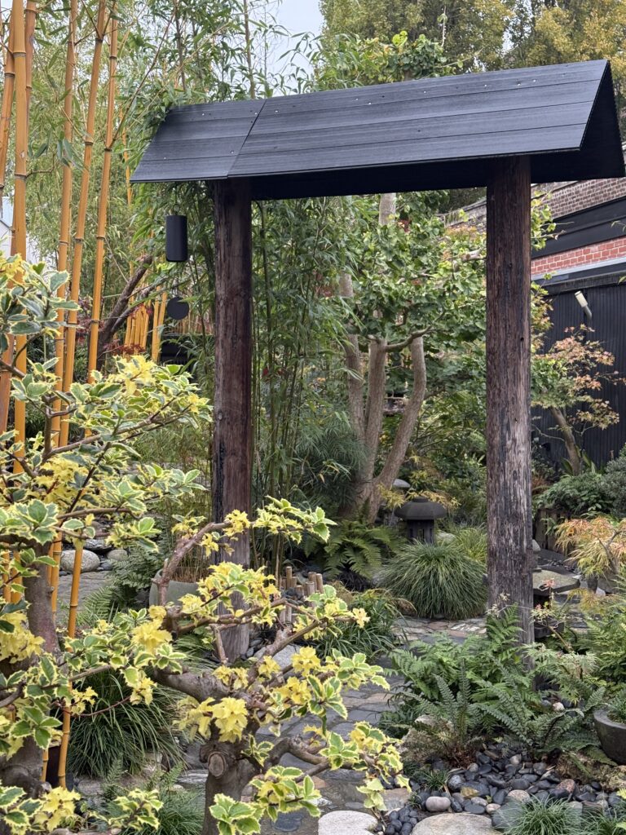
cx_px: 313
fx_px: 1157
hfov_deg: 30.3
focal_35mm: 48
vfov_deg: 39.7
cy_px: 418
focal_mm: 6.76
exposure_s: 1/60
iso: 160
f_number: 1.78
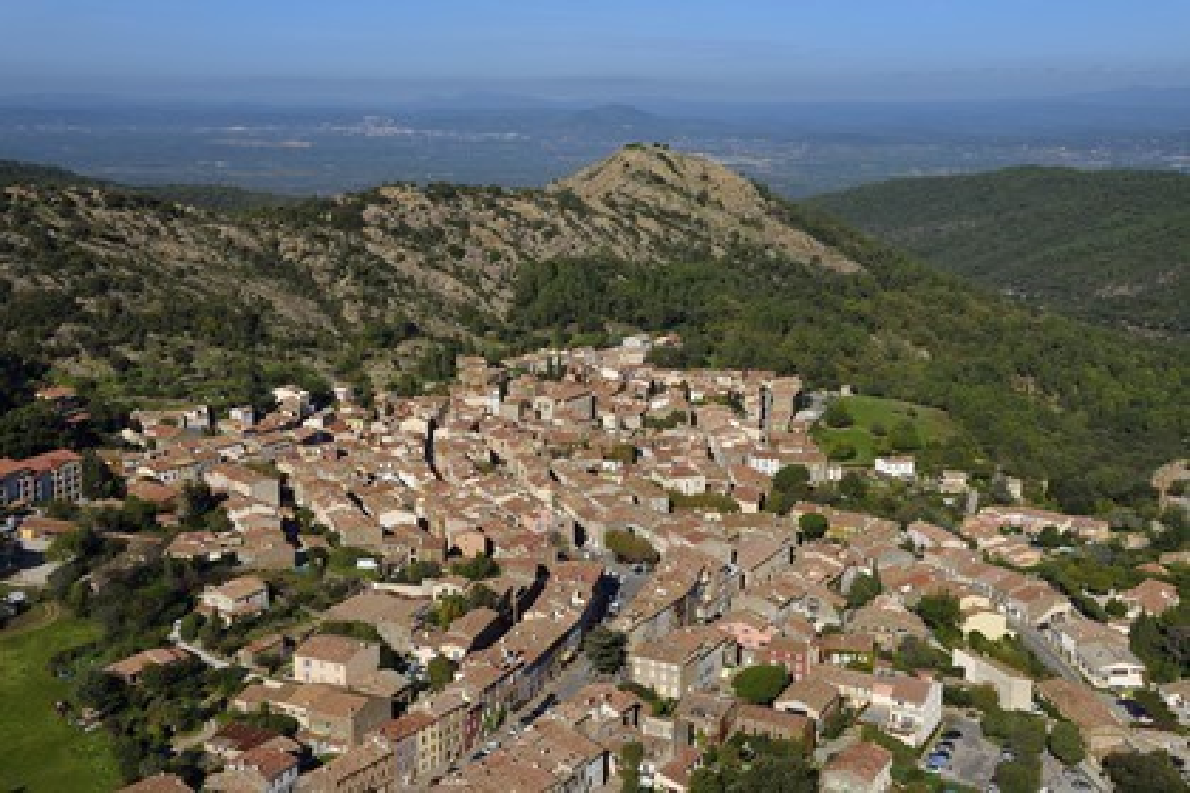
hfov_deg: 43.6
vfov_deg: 29.9
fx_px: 1487
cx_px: 595
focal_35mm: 45
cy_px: 396
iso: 400
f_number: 10
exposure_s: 1/1250
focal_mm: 45
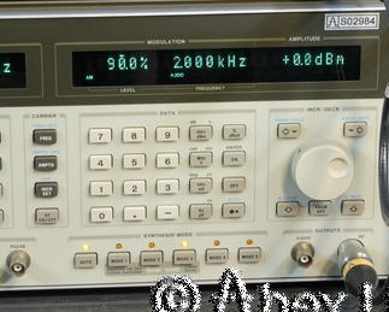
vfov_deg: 8.3
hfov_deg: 10.4
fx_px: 2143
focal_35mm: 186
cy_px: 155
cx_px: 202
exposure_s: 1.3
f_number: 16
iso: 400
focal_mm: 77
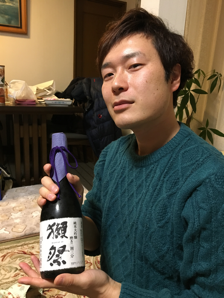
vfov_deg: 61.7
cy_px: 149
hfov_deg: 48.2
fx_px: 250
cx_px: 112
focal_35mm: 29
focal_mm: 4.2
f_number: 2.2
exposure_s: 1/30
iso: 200
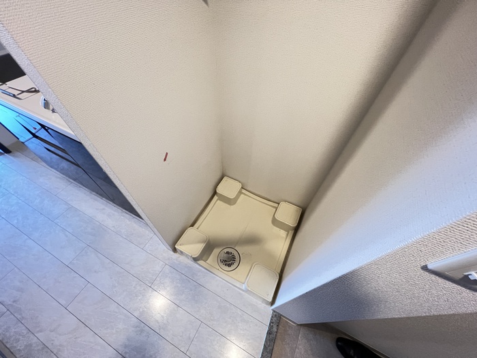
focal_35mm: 13
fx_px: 179
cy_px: 179
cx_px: 238
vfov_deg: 89.9
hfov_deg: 106.2
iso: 400
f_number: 1.8
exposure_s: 1/60
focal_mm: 1.57
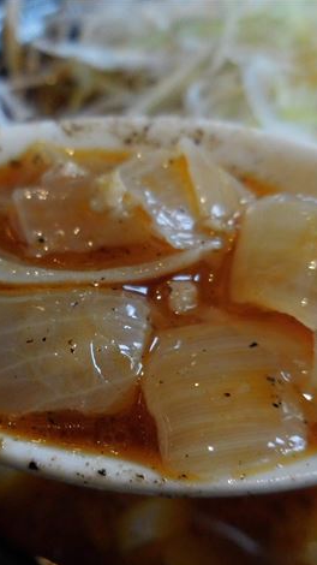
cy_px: 287
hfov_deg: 24.3
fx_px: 733
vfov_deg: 42.1
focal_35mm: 49
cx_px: 122
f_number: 3.7
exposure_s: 1/250
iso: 800
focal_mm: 5.9
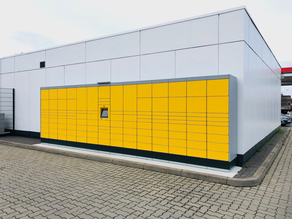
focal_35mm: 28
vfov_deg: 49.7
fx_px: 236
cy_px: 110
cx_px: 146
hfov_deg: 63.4
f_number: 1.8
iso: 20
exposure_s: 1/521
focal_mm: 4
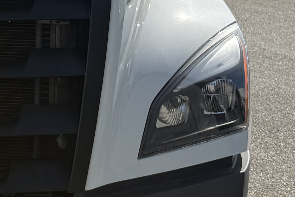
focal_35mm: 126
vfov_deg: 10.6
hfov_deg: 15.2
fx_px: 1032
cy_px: -60
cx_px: -136
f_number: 1.78
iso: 80
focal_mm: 6.76
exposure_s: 1/6173
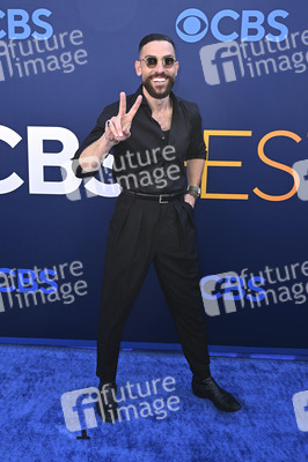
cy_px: 231
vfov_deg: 63.7
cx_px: 154
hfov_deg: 44.9
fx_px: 373
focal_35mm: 29
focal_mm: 29
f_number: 6.3
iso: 320
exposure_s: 1/200
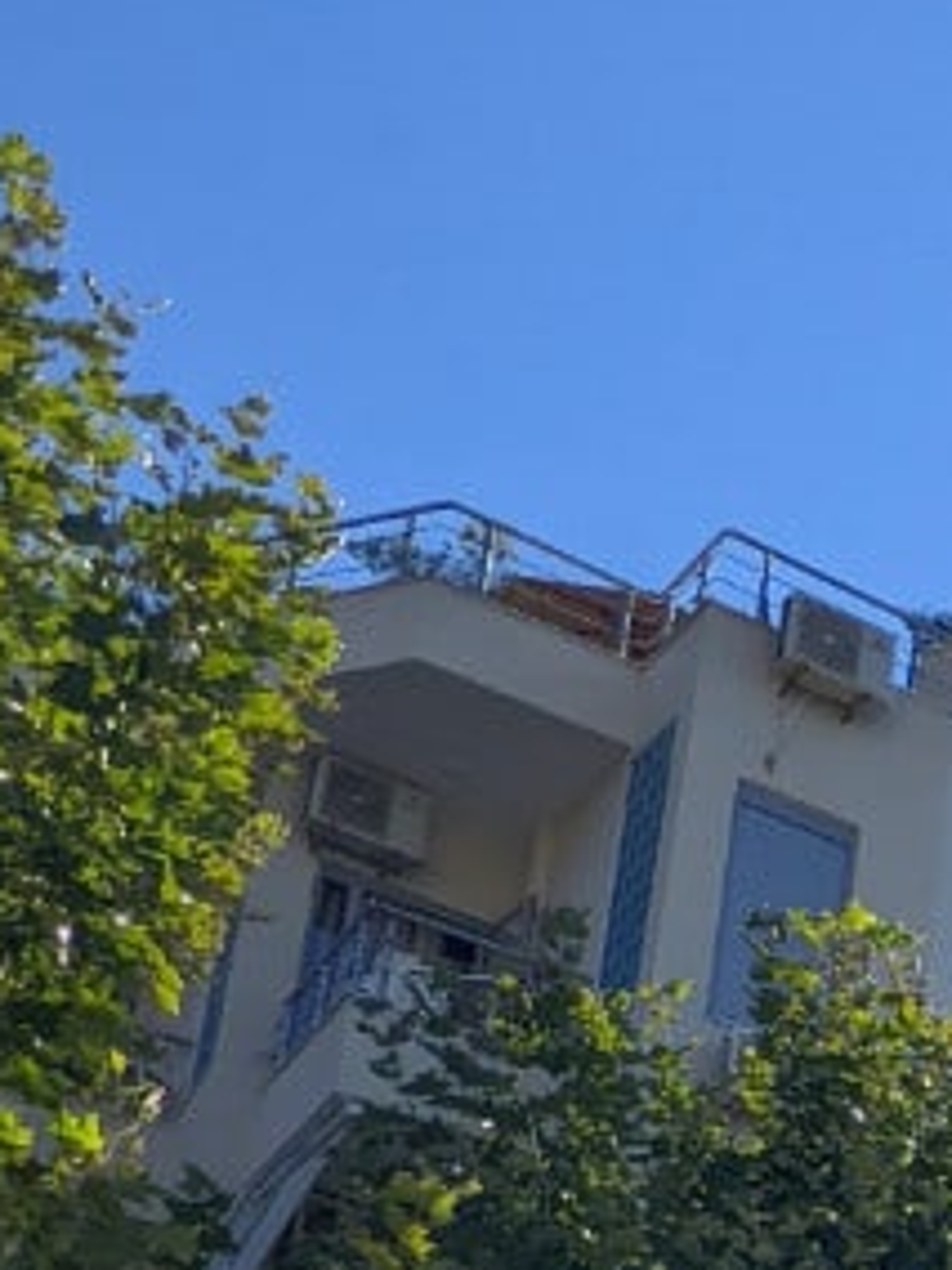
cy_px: 1742
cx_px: 1931
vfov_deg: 22.6
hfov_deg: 15.5
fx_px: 2750
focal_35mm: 75
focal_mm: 2.2
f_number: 2.2
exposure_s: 1/2481
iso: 35
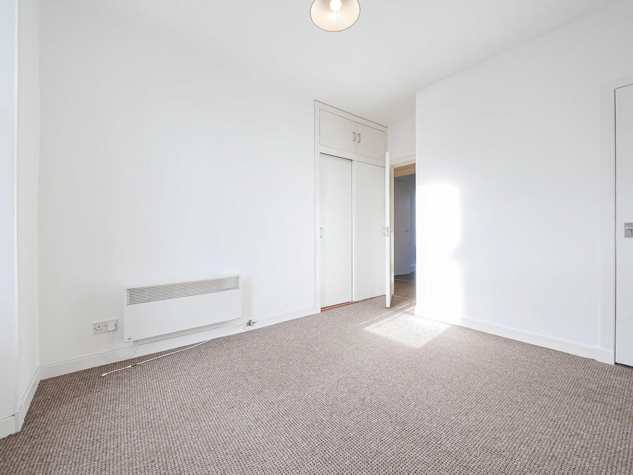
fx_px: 256
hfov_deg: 102.1
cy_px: 238
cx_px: 316
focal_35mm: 14
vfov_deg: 85.7
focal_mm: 7
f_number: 4
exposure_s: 1/60
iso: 200
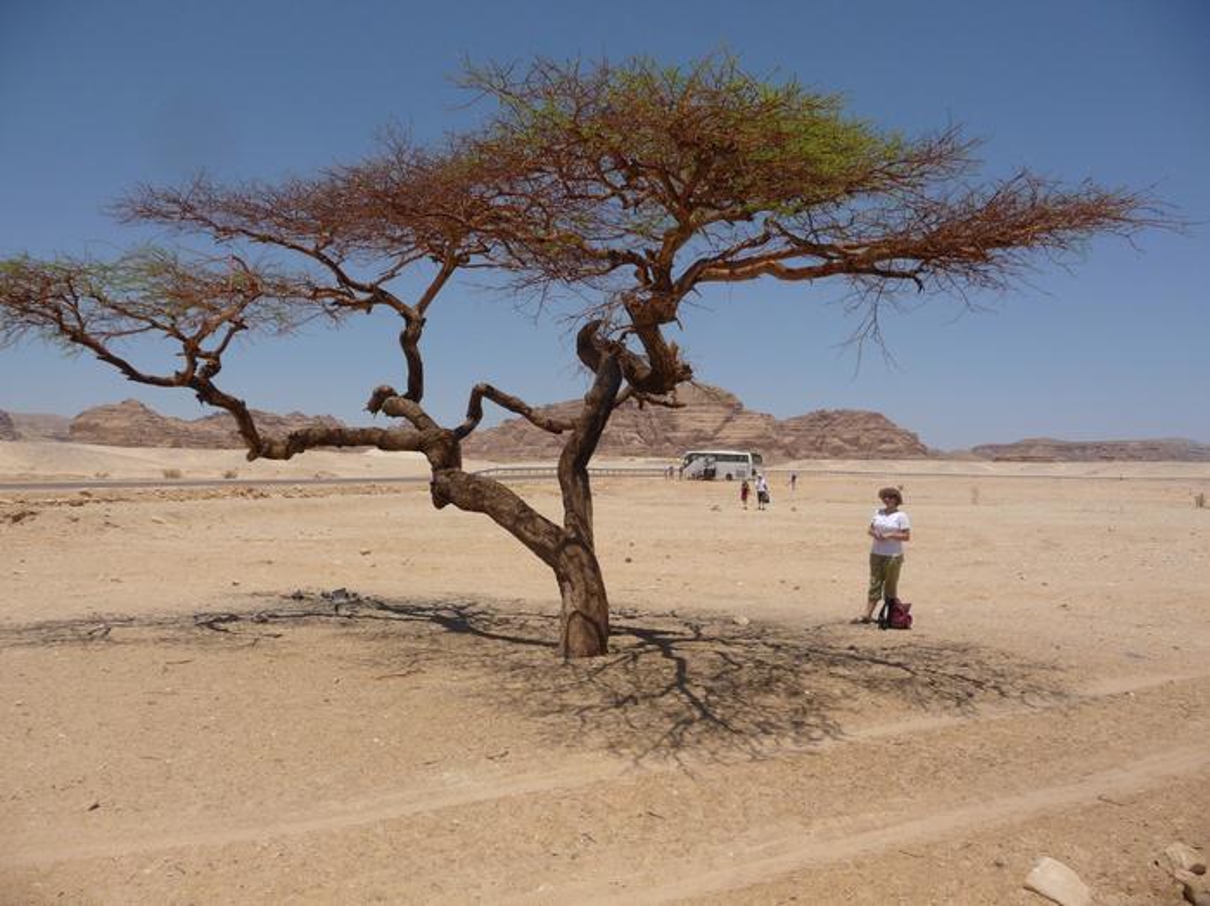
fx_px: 978
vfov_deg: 49.7
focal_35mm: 28
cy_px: 453
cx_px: 605
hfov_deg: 63.5
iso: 100
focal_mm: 4.7
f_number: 8
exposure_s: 1/400
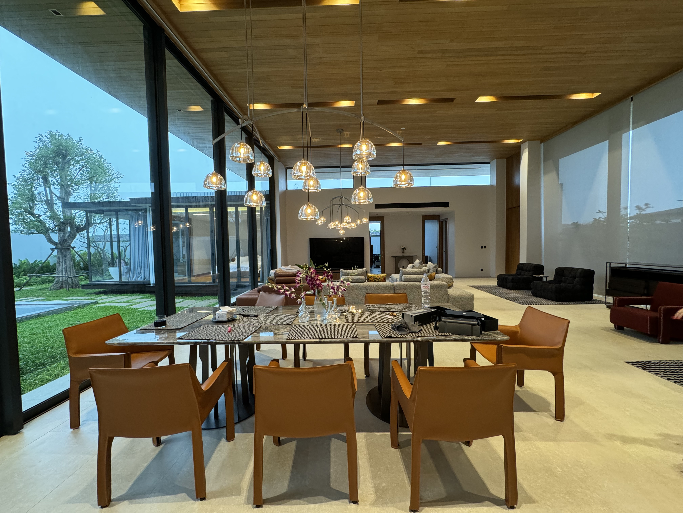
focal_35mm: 14
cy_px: 256
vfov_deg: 85.7
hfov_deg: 102.1
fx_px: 276
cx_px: 342
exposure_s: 1/50
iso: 250
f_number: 2.2
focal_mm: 2.22
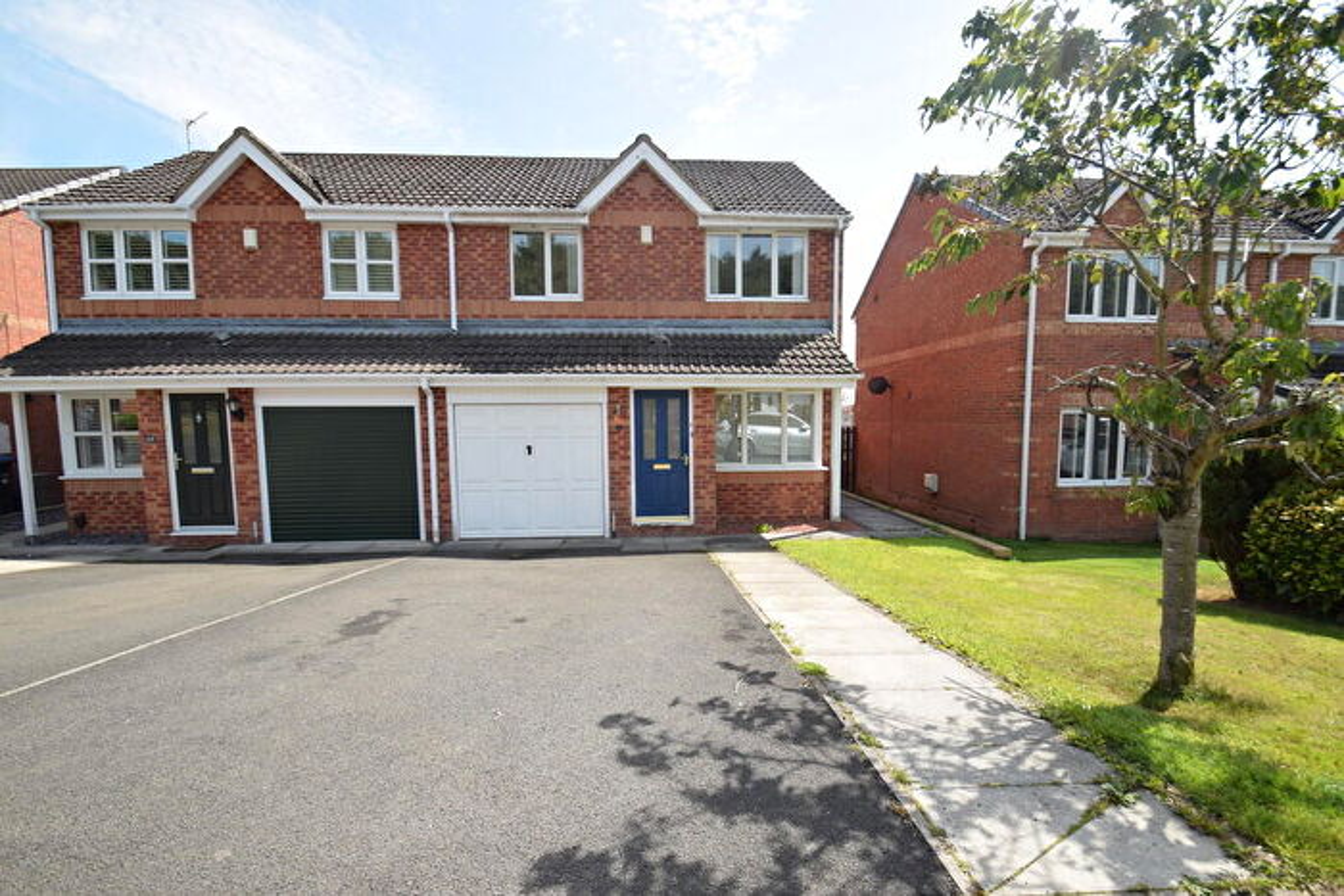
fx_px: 616
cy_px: 448
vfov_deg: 72.1
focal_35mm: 16
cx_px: 672
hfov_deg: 95.0
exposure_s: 1/200
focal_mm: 11
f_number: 8
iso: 100
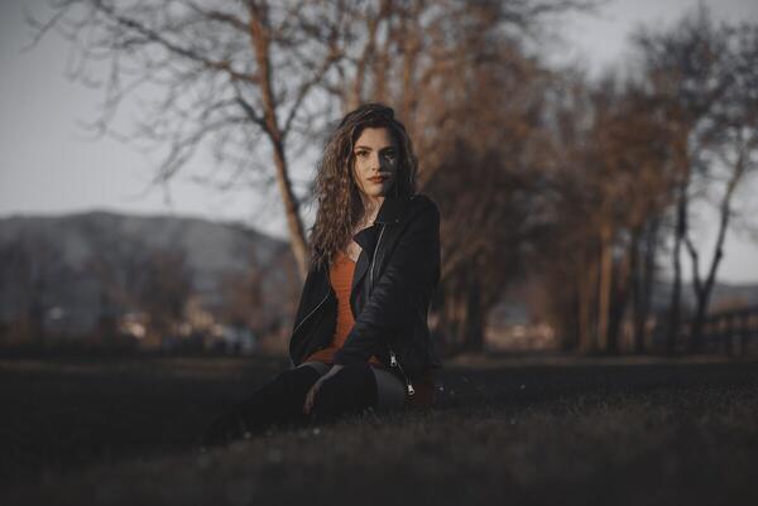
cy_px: 253
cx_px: 379
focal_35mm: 85
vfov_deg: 16.1
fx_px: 1791
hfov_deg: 23.9
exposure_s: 1/400
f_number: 2.5
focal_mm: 85
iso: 100
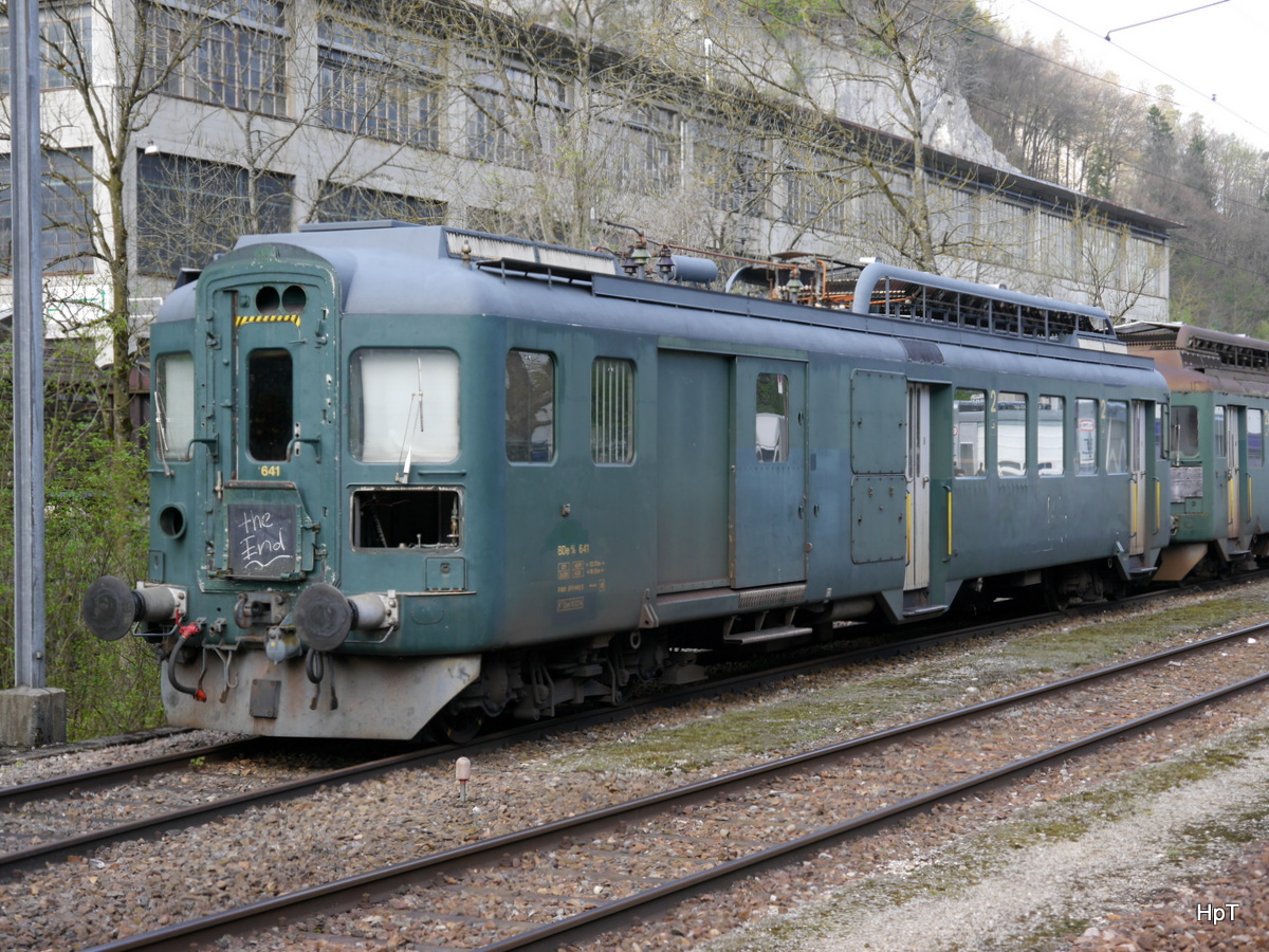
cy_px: 476
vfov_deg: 22.3
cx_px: 634
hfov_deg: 29.4
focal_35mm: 66
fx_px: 2420
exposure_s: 1/100
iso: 160
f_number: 5.2
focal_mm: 33
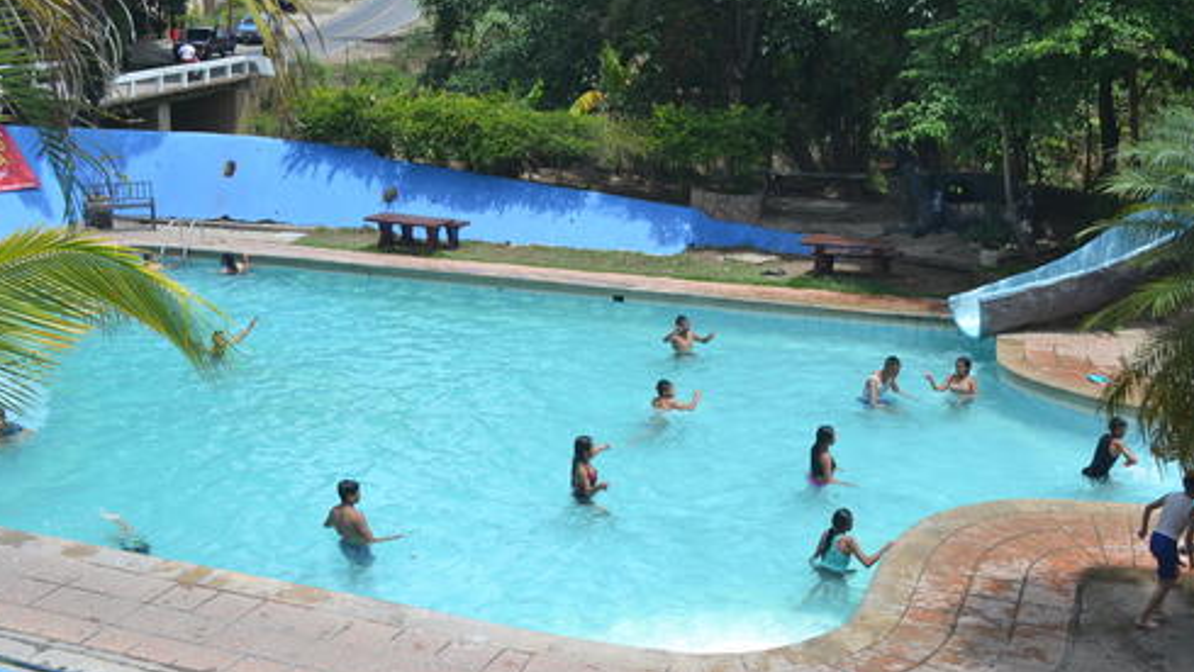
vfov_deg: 25.7
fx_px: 1474
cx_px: 592
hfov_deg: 44.1
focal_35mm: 47
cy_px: 348
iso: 100
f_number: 7.1
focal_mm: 29
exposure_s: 1/200
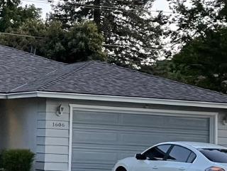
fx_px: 800
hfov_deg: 15.8
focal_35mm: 122
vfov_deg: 12.1
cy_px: 29
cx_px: -7
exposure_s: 1/60
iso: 160
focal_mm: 4.2
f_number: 1.6
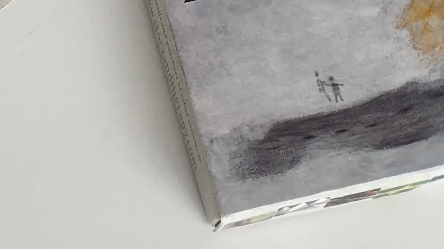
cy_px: -15
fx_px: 1448
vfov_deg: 9.8
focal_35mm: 123
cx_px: 10
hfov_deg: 17.1
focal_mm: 3.99
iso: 20
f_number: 1.8
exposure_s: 1/40
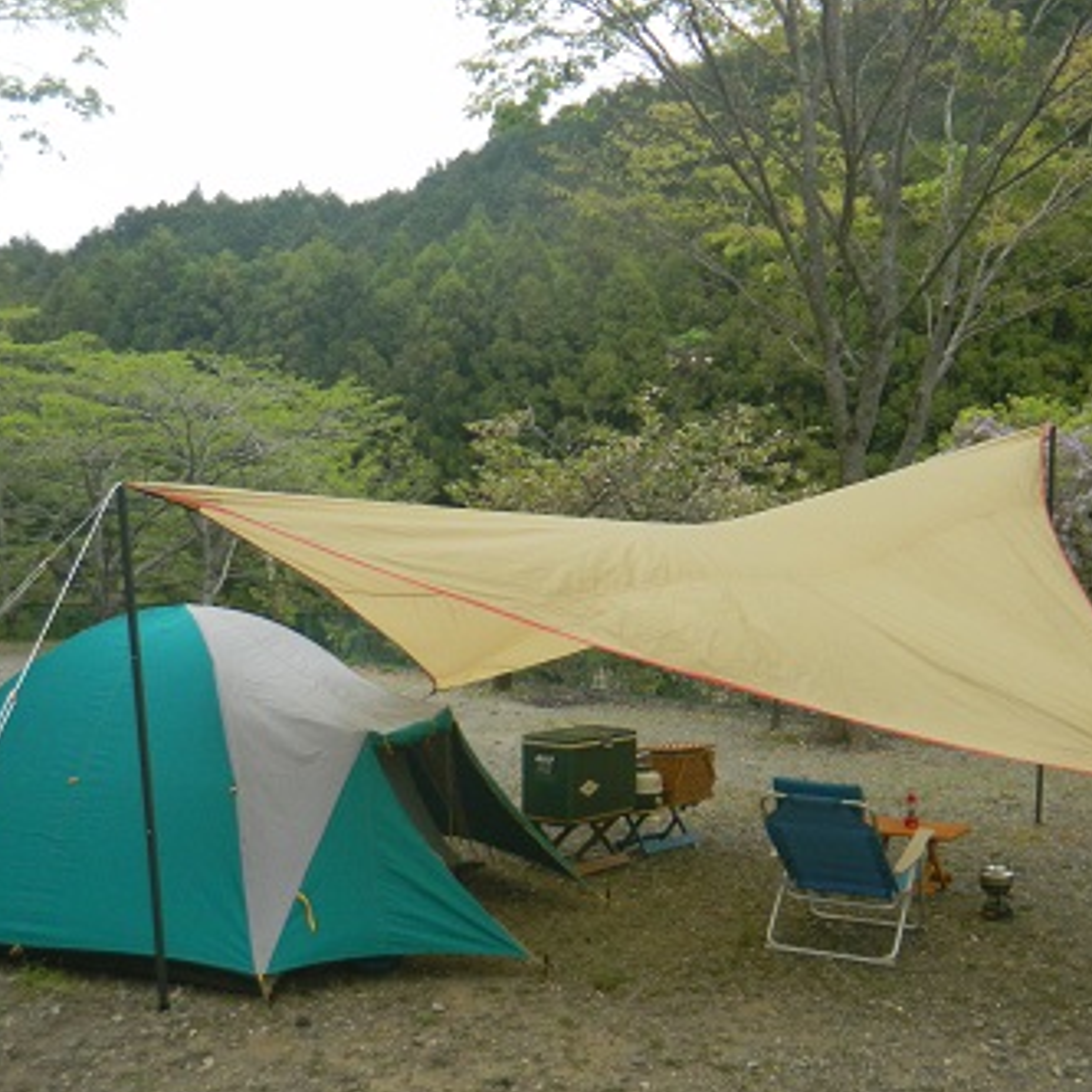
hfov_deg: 43.8
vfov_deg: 43.9
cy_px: 541
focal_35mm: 38
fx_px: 1356
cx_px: 587
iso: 200
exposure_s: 1/308
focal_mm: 5
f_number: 3.9
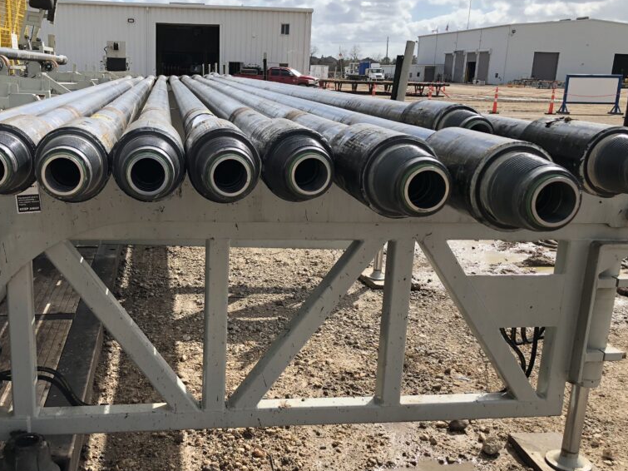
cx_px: 245
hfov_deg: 48.6
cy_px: 267
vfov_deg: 37.6
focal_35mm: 38
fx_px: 689
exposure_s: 1/1621
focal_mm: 3.99
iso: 20
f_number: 1.8
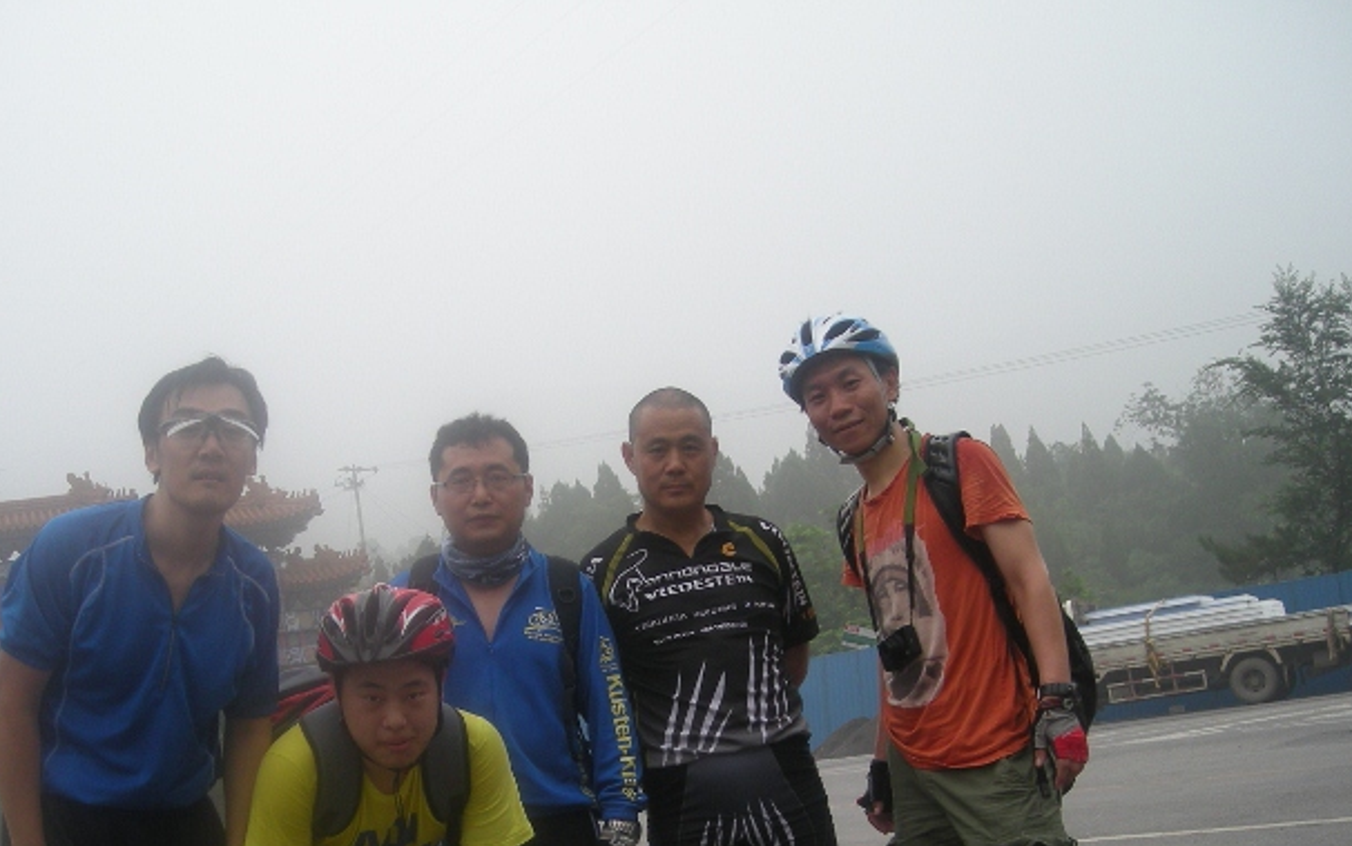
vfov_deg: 26.0
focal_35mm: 49
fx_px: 1806
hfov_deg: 40.9
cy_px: 629
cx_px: 560
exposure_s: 1/74.6
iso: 50
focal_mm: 5.7
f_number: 2.8
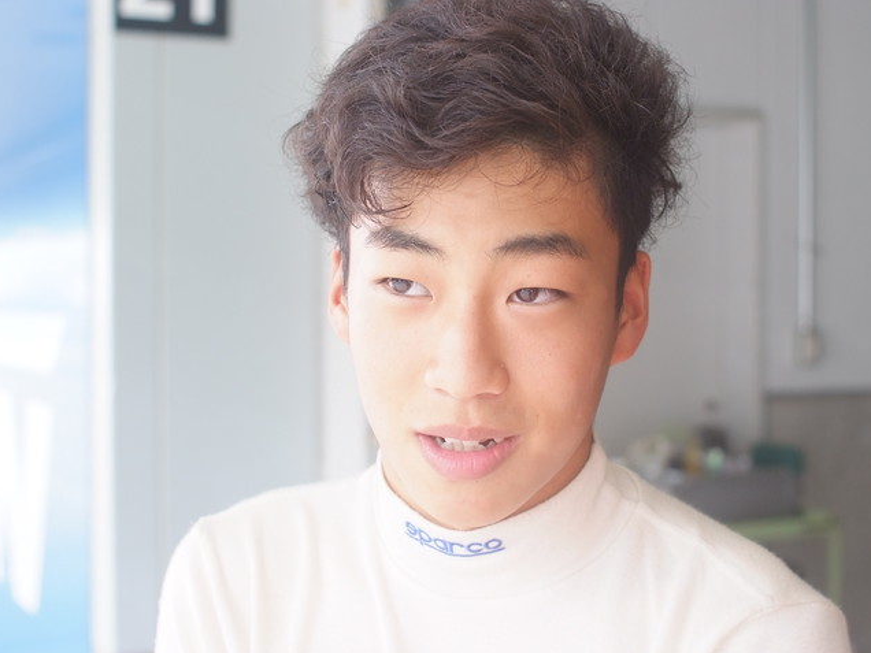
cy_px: 327
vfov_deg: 8.6
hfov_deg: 11.5
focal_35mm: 172
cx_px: 485
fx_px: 4328
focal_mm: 105
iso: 800
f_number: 5.6
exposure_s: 1/250
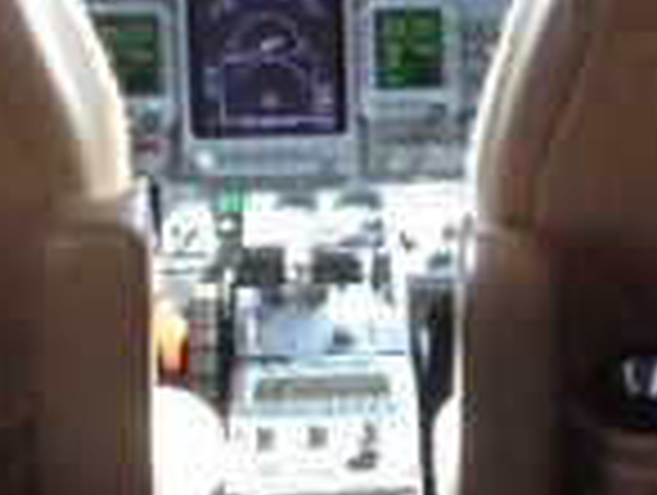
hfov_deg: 12.4
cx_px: 909
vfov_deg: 9.7
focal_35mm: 153
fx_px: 2909
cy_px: 104
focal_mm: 4.28
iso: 64
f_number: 2.4
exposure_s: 1/60
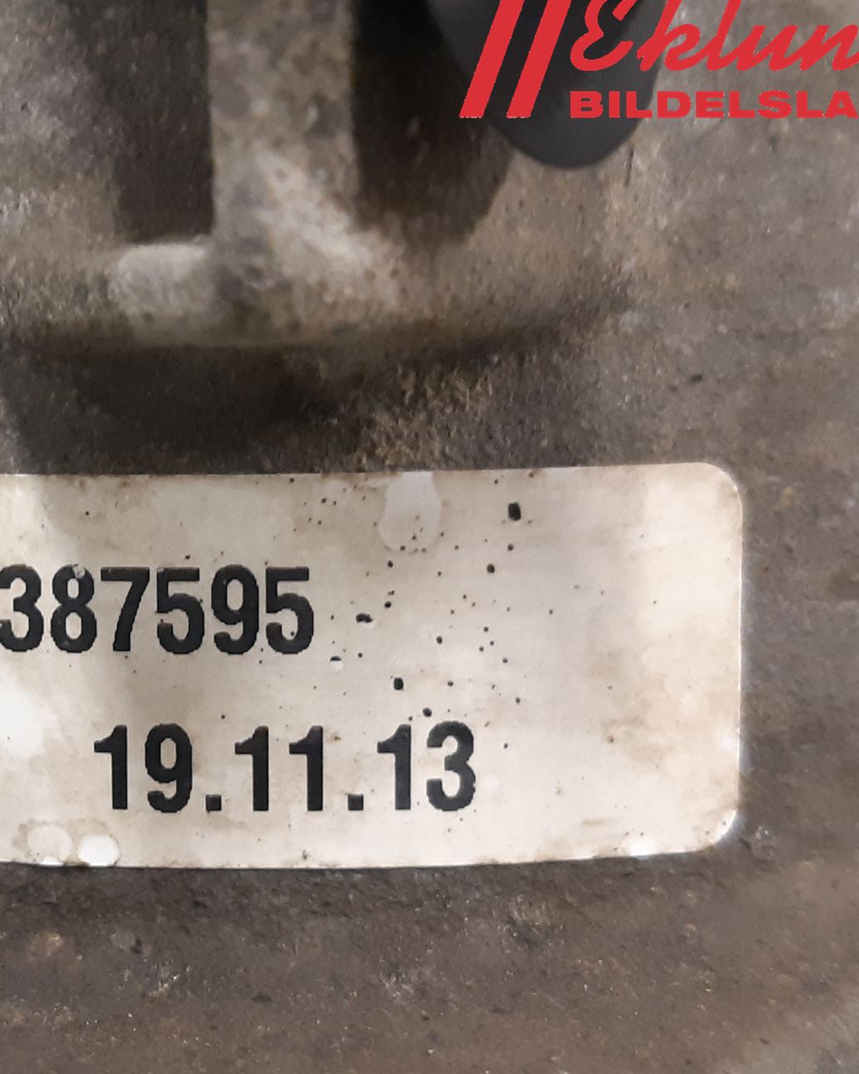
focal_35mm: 40
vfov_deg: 45.7
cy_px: 613
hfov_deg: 35.6
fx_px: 1271
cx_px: 120
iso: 250
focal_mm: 3.93
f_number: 1.7
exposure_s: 1/33
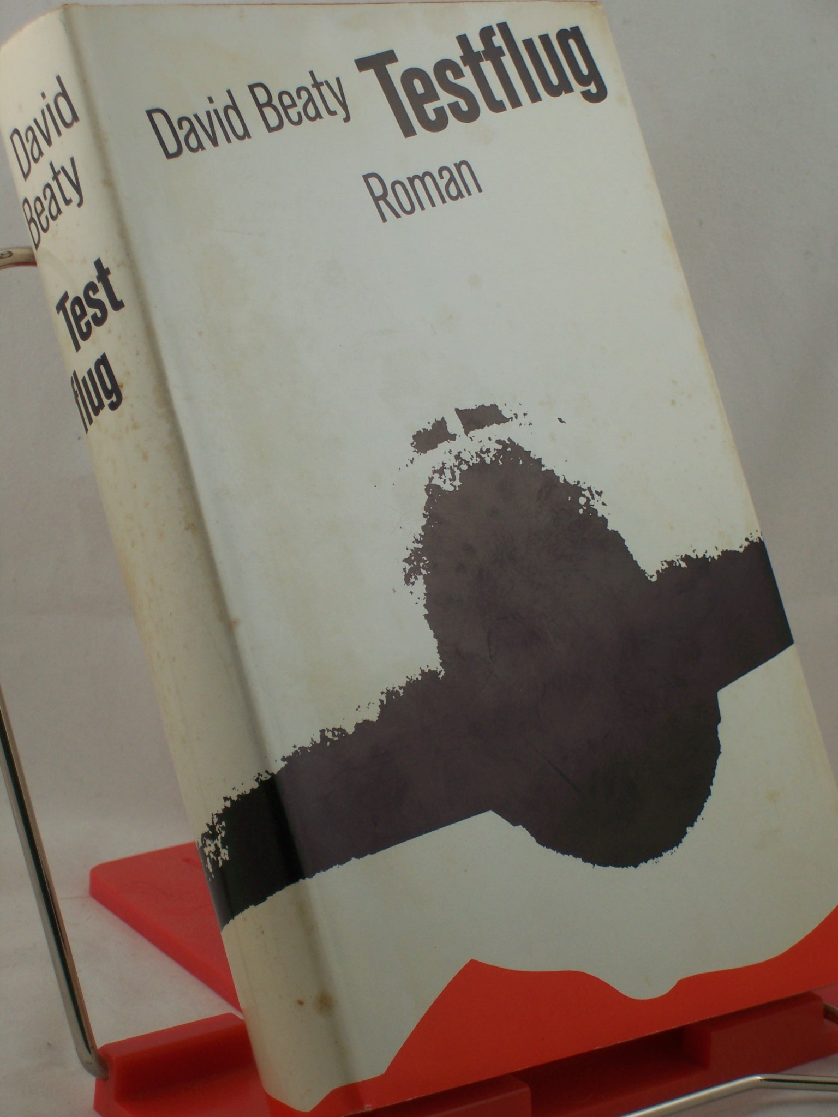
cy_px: 558
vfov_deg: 19.3
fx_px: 3292
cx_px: 419
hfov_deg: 14.5
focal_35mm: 102
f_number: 4.6
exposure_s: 1/100
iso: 80
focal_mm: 16.8
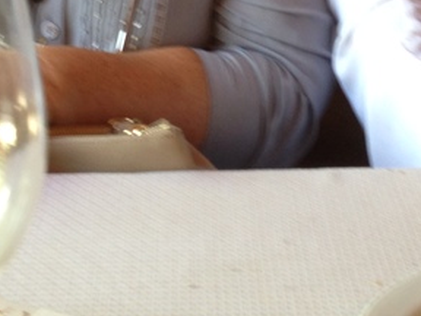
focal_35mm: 104
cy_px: -168
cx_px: 226
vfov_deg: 13.4
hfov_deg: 18.9
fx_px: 1265
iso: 64
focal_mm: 4.12
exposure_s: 1/20
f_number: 2.4
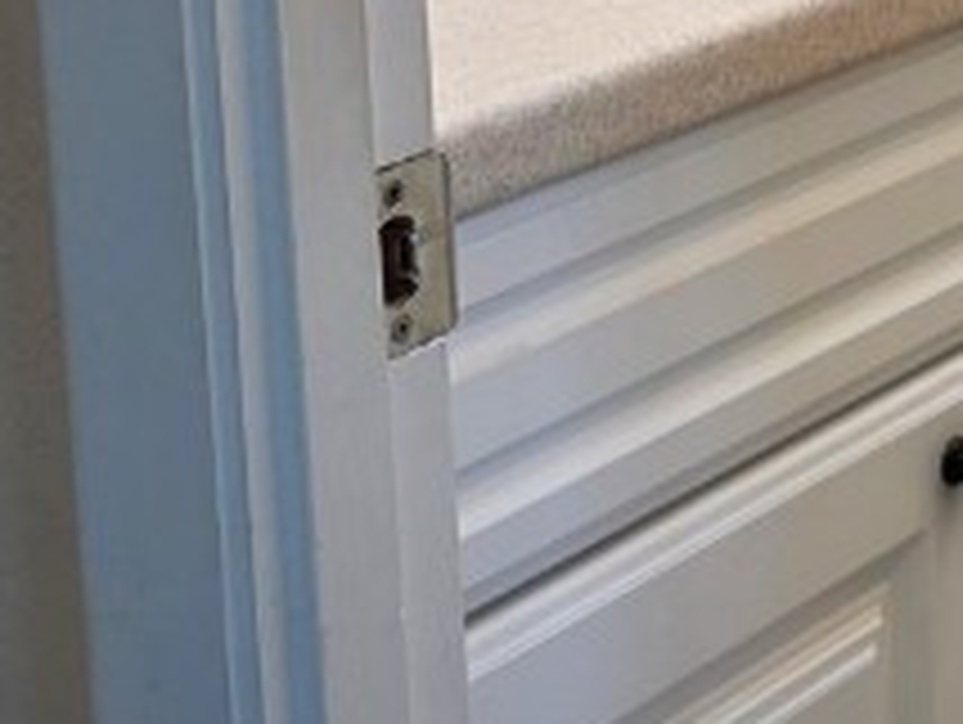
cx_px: 756
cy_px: -184
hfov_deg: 17.7
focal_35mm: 110
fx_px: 3064
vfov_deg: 13.1
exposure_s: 1/120
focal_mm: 6.25
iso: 125
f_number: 1.7
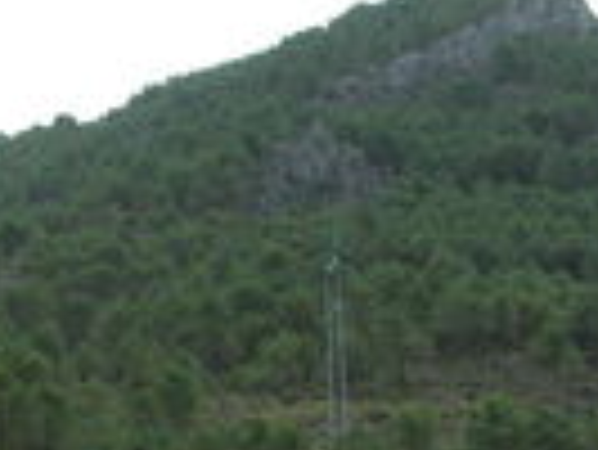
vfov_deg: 14.1
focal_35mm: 105
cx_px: 333
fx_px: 1816
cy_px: 302
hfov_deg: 18.7
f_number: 6.3
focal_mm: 8.9
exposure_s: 1/189
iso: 100
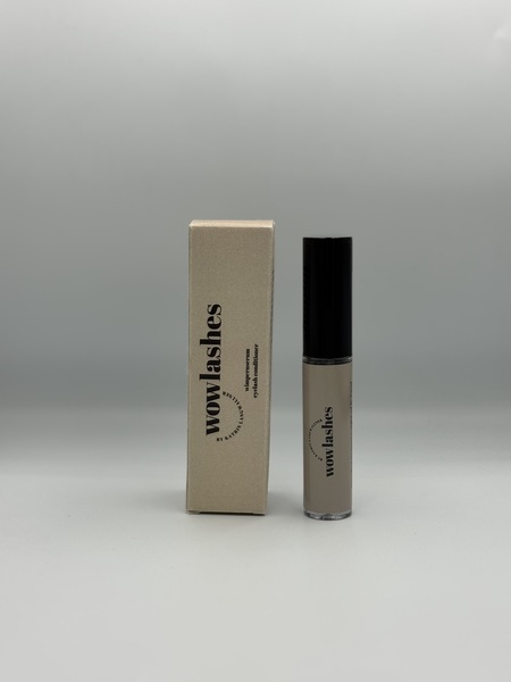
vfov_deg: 39.7
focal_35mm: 48
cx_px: 256
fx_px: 945
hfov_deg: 30.3
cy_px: 341
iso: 64
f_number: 1.78
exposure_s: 1/1312
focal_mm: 6.76
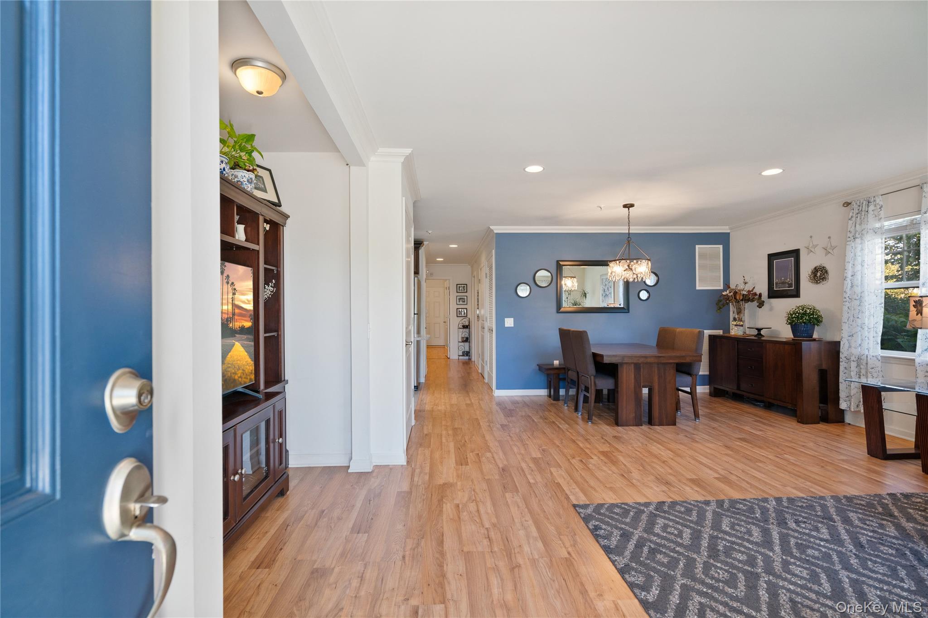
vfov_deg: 73.7
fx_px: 412
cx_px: 464
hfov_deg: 96.7
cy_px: 309
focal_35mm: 16
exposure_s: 1/10
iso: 640
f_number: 5.6
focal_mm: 16
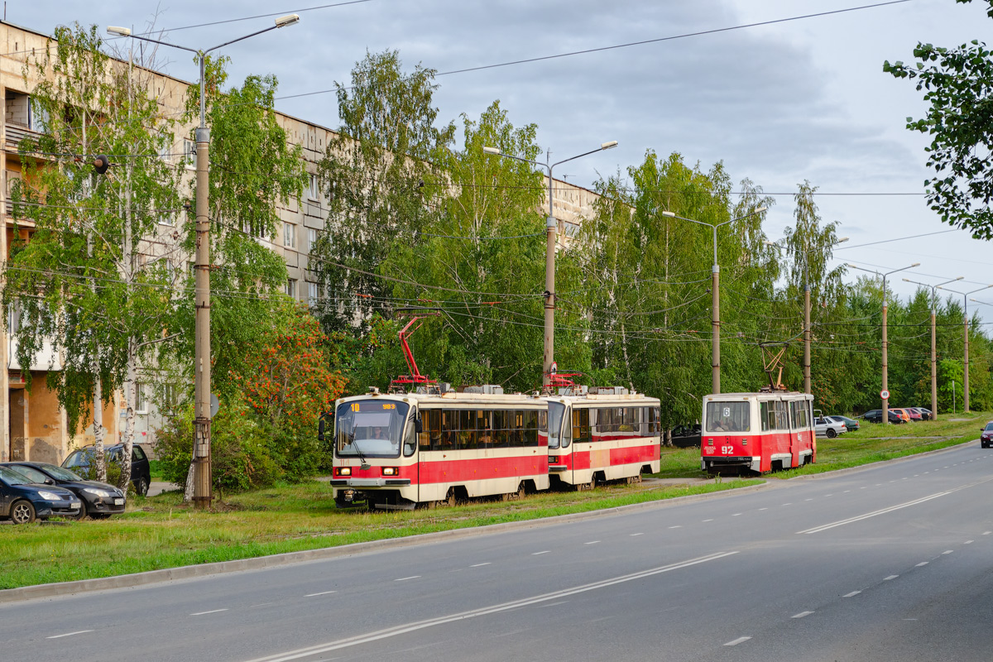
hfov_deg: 24.6
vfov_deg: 16.6
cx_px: 496
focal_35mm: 82
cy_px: 331
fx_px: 2275
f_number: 7.1
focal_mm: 55
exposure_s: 1/250
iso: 400
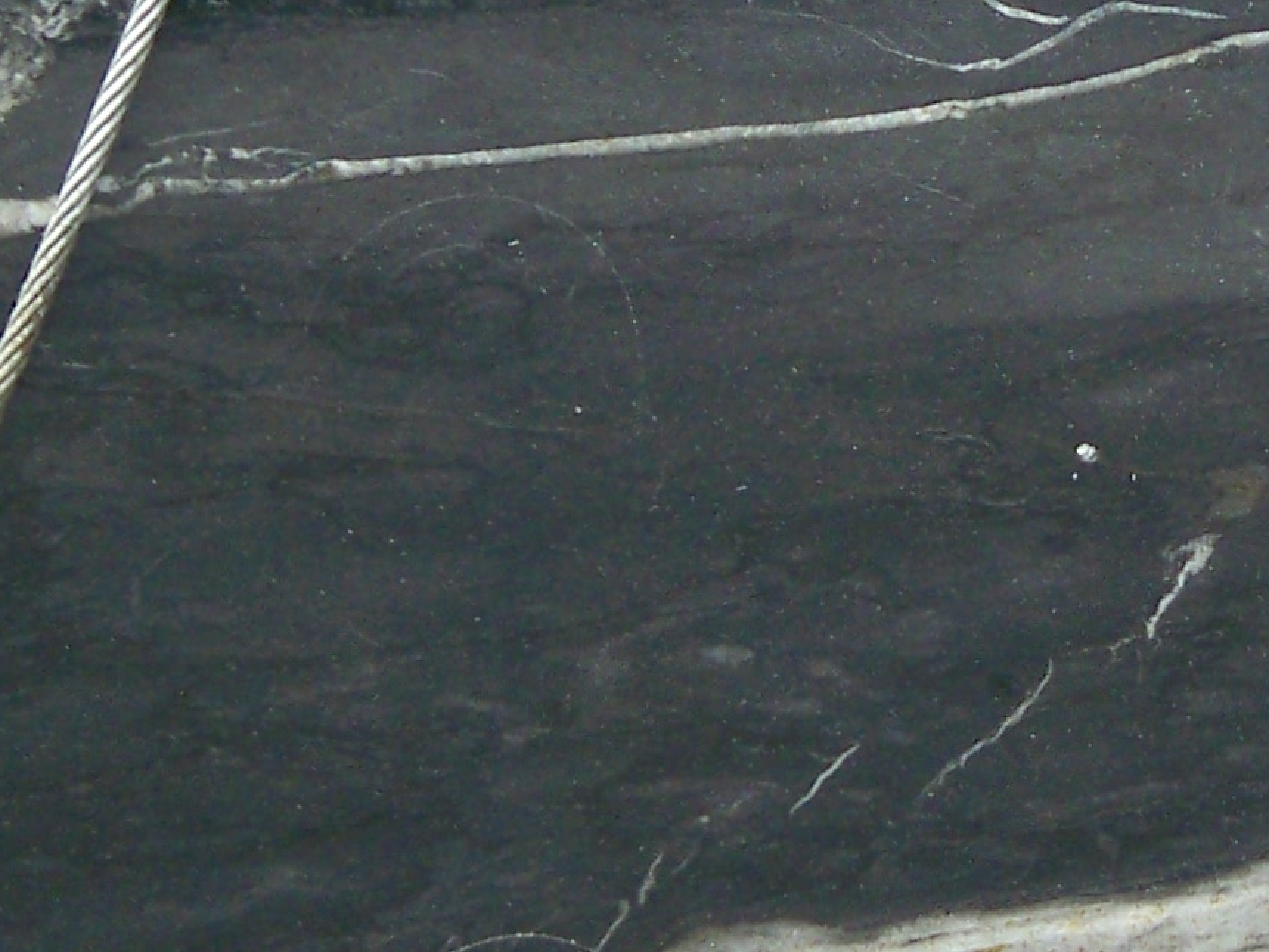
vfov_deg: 8.5
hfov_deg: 11.3
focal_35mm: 172
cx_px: 1551
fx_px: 6305
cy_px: -204
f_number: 3.1
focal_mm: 7.9
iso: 160
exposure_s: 1/160
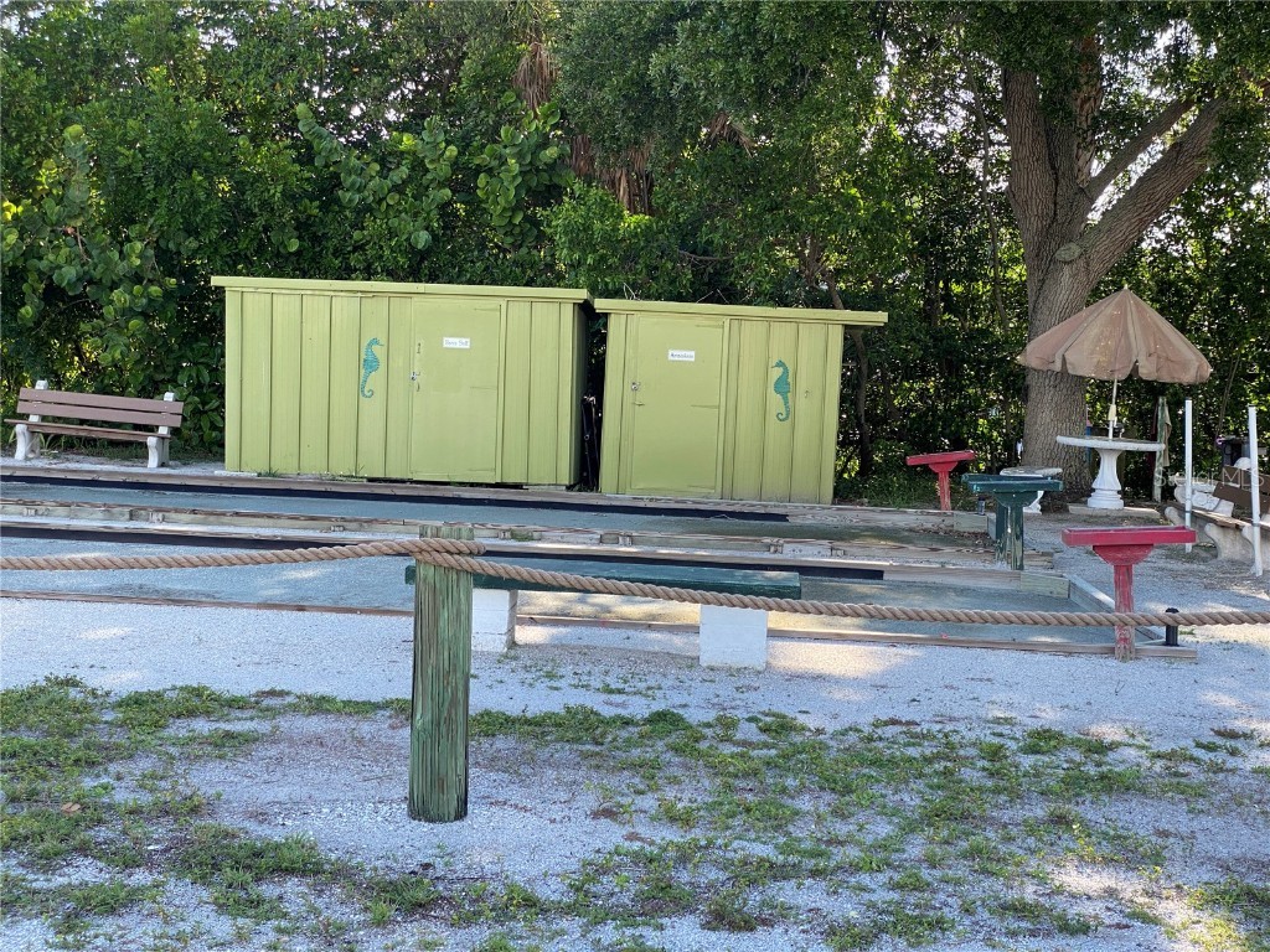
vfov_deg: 28.0
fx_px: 1908
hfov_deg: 36.8
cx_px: 635
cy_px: 476
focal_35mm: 52
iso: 20
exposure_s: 1/296
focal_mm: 6
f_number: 2
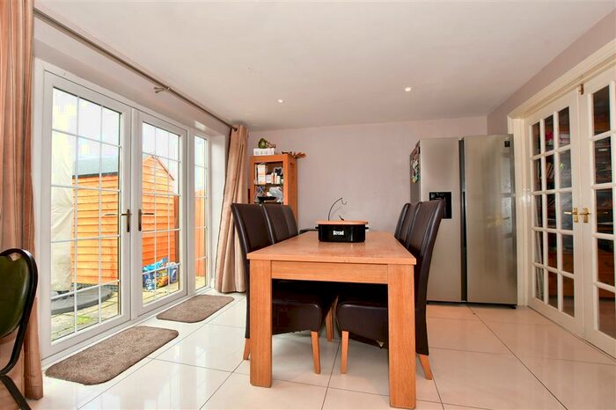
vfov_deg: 77.3
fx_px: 257
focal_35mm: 15
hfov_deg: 100.4
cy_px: 205
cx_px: 308
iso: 320
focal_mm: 10
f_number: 8
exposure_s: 1/20
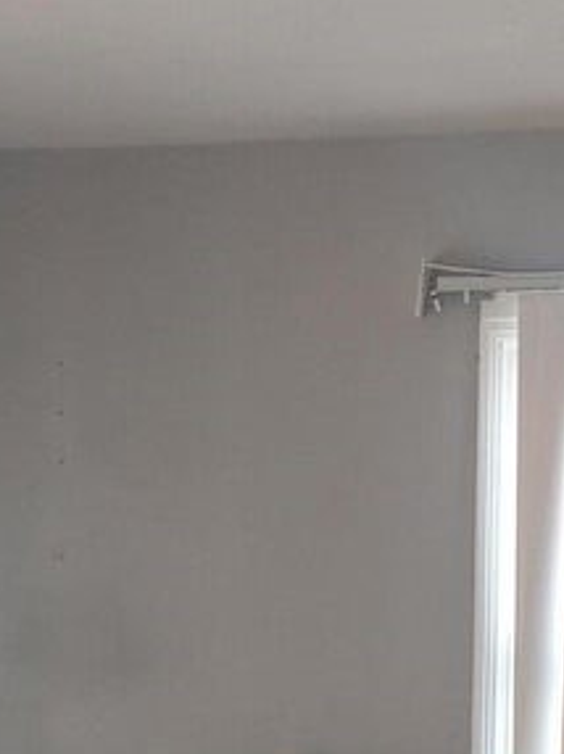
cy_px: 907
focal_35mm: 86
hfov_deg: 17.1
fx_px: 1871
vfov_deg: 21.2
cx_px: 316
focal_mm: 5.23
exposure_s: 1/120
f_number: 1.8
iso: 160
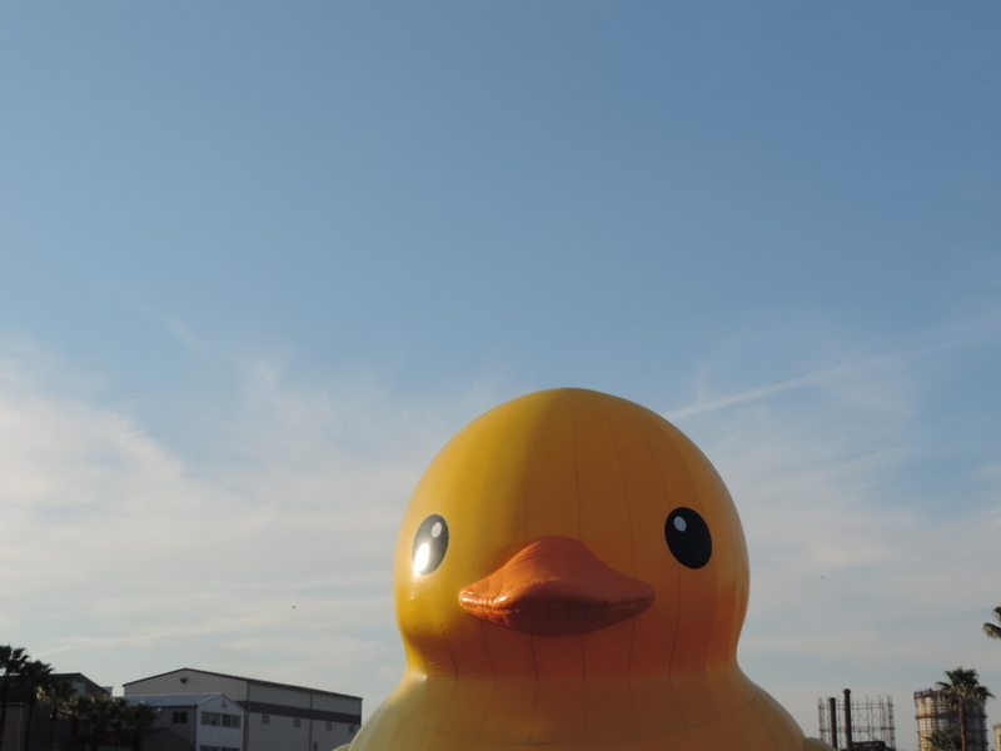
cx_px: 500
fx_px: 1446
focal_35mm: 50
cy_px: 376
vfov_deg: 29.1
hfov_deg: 38.2
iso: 80
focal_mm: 8.9
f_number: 3.6
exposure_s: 1/1000
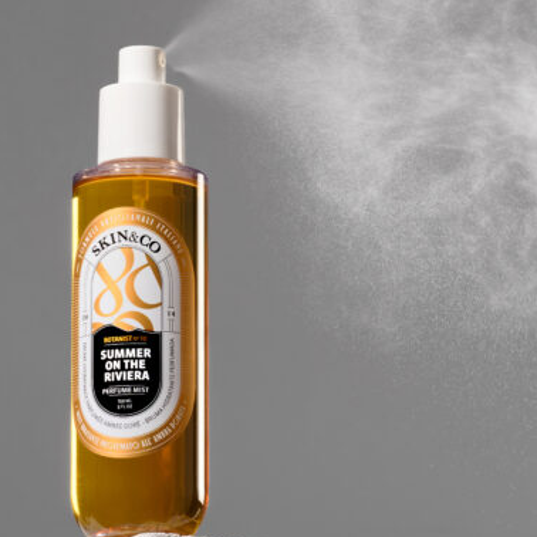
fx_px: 4247
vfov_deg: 7.2
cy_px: 166
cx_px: 268
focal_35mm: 242
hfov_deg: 7.2
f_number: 14
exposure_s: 1/160
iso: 64
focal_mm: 105
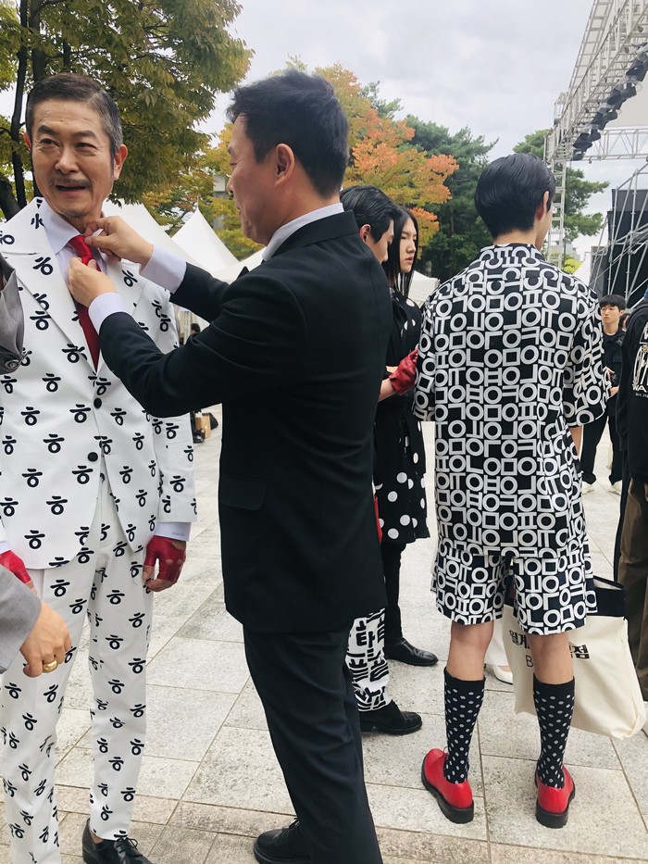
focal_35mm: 28
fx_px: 699
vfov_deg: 63.4
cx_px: 324
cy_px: 432
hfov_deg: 49.8
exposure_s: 1/240
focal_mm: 4
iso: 20
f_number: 1.8
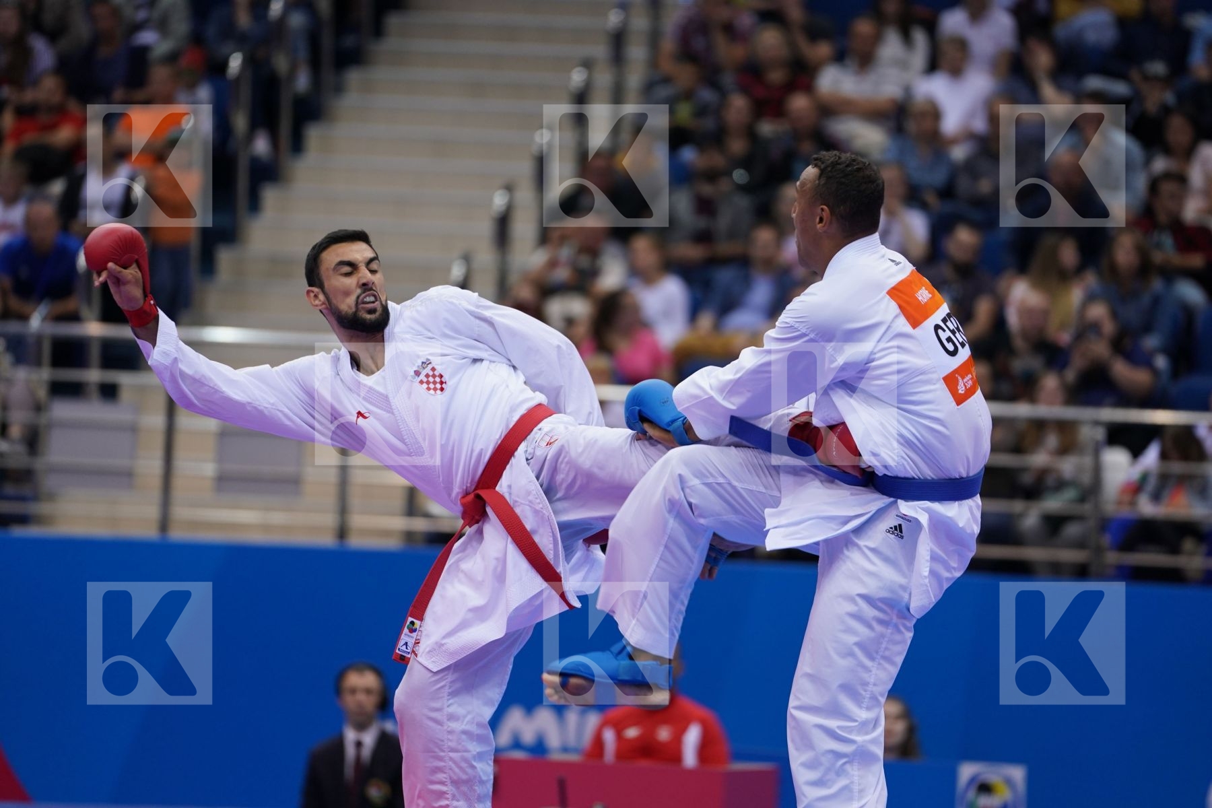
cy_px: 404
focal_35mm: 198
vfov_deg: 6.9
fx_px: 6665
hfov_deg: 10.4
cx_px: 606
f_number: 2.8
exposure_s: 1/1000
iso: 1000
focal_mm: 198
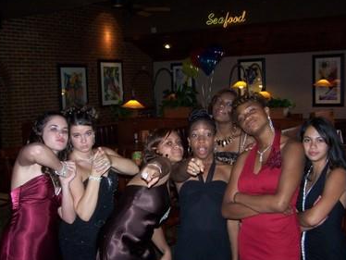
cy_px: 141
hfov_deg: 38.8
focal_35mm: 49
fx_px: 490
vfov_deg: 29.7
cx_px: 149
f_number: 2.8
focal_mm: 6.3
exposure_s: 1/60
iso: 140
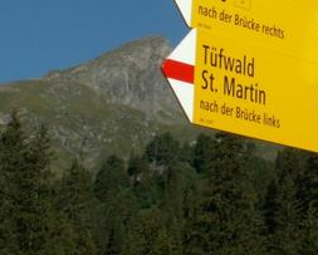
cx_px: 383
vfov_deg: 10.7
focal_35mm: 143
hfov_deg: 13.1
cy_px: 18
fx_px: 1347
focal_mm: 9.67
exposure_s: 1/200
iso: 50
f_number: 8
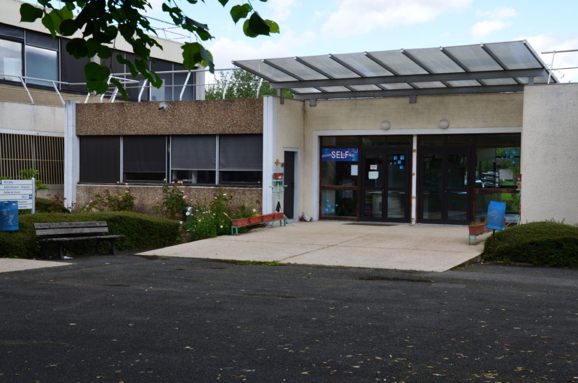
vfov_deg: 23.7
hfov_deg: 35.1
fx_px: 913
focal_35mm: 57
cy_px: 192
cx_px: 289
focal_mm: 38
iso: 200
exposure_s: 1/100
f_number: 11
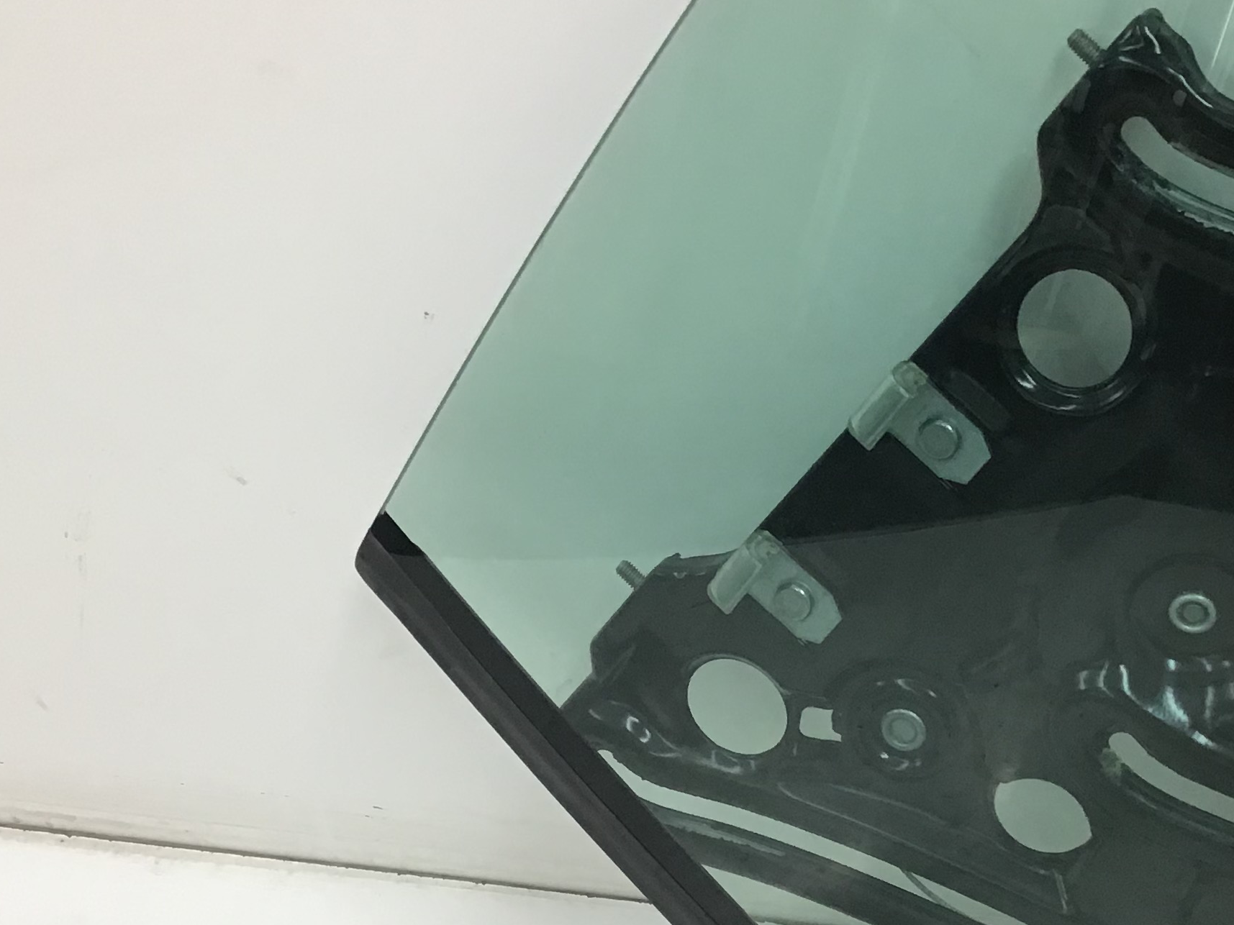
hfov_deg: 32.2
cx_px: 902
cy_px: 644
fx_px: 2103
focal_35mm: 59
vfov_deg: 24.6
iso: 50
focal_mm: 3.3
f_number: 2.4
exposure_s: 1/33
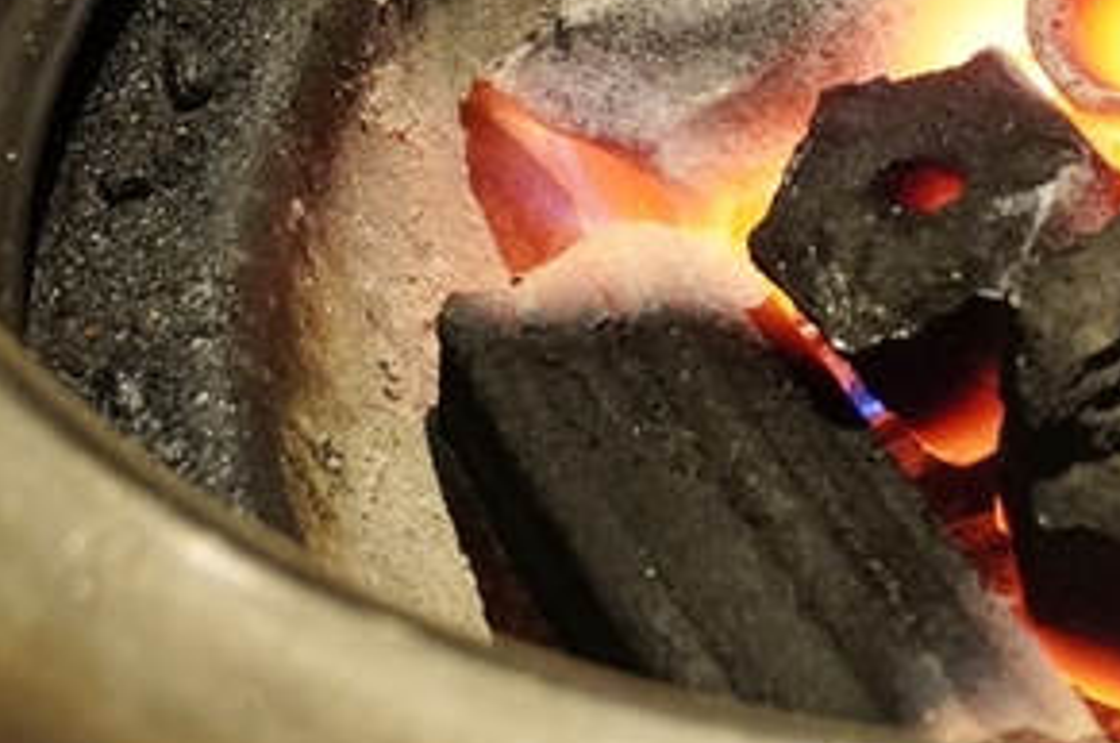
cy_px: 12
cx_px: 1228
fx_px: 4907
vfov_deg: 8.6
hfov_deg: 12.8
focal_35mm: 158
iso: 2000
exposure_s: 1/40
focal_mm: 36
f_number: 4.5
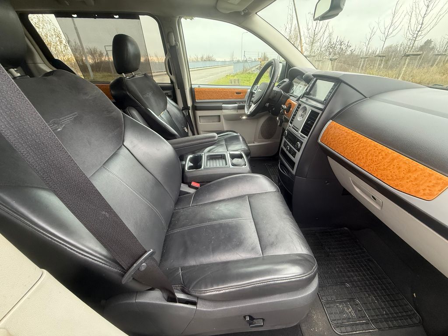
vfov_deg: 85.7
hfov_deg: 102.1
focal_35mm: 14
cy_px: 168
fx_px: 181
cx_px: 224
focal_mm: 2.22
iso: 320
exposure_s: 1/99
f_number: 2.2
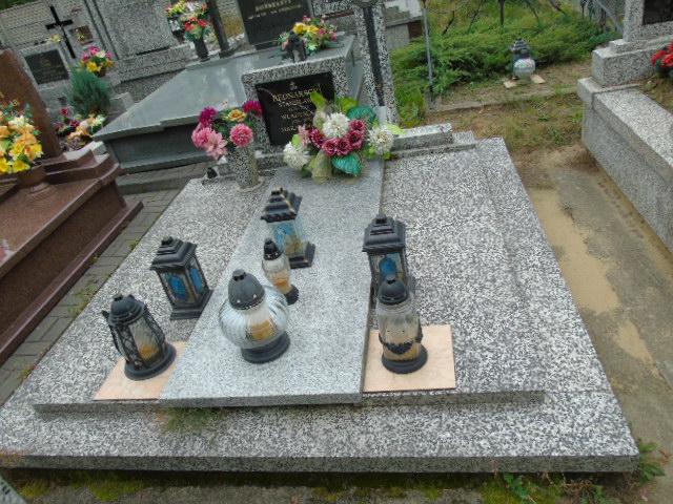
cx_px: 336
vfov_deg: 54.9
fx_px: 486
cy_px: 252
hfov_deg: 69.4
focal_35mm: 25
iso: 80
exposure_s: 1/200
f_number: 3.4
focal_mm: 4.4
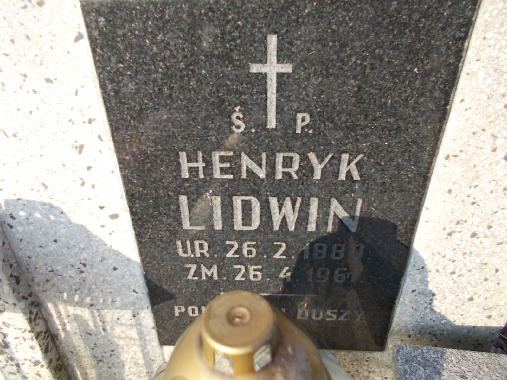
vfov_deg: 53.1
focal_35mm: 26
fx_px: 381
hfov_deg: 67.3
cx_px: 254
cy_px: 190
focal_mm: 4.6
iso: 80
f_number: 3.2
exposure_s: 1/250
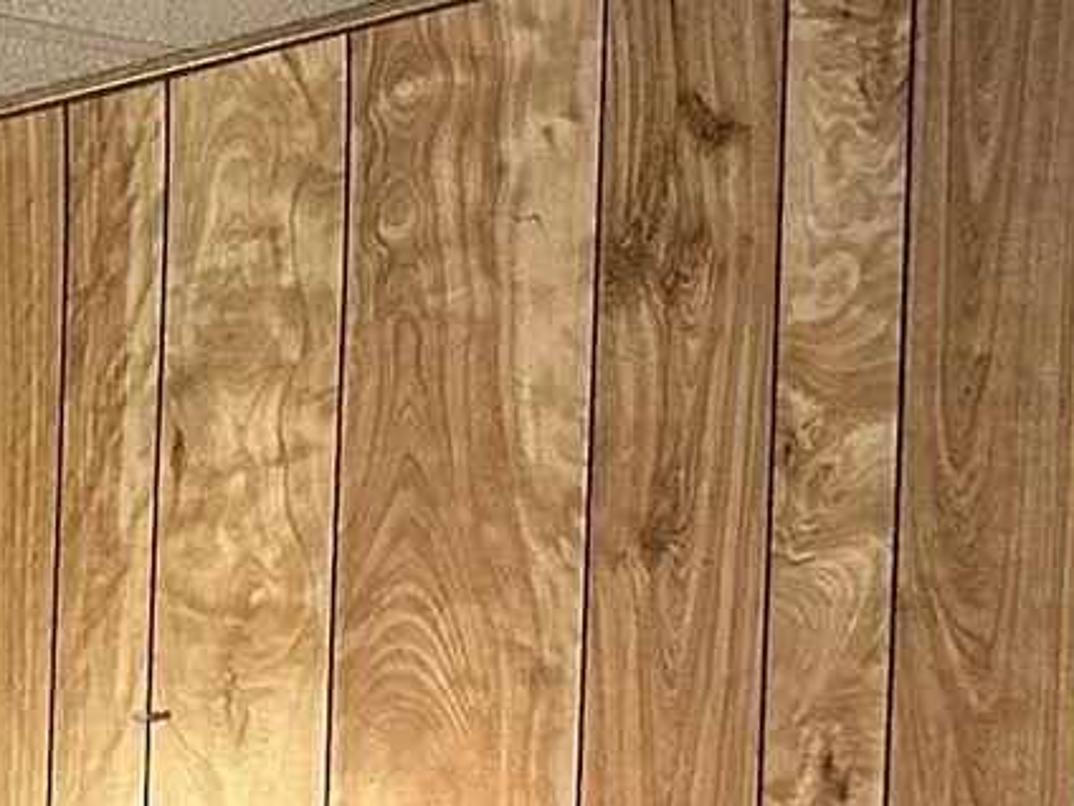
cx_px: -1211
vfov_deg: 8.0
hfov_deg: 10.3
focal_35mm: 174
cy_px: 1825
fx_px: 5399
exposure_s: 1/60
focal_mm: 6.86
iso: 250
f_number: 1.78
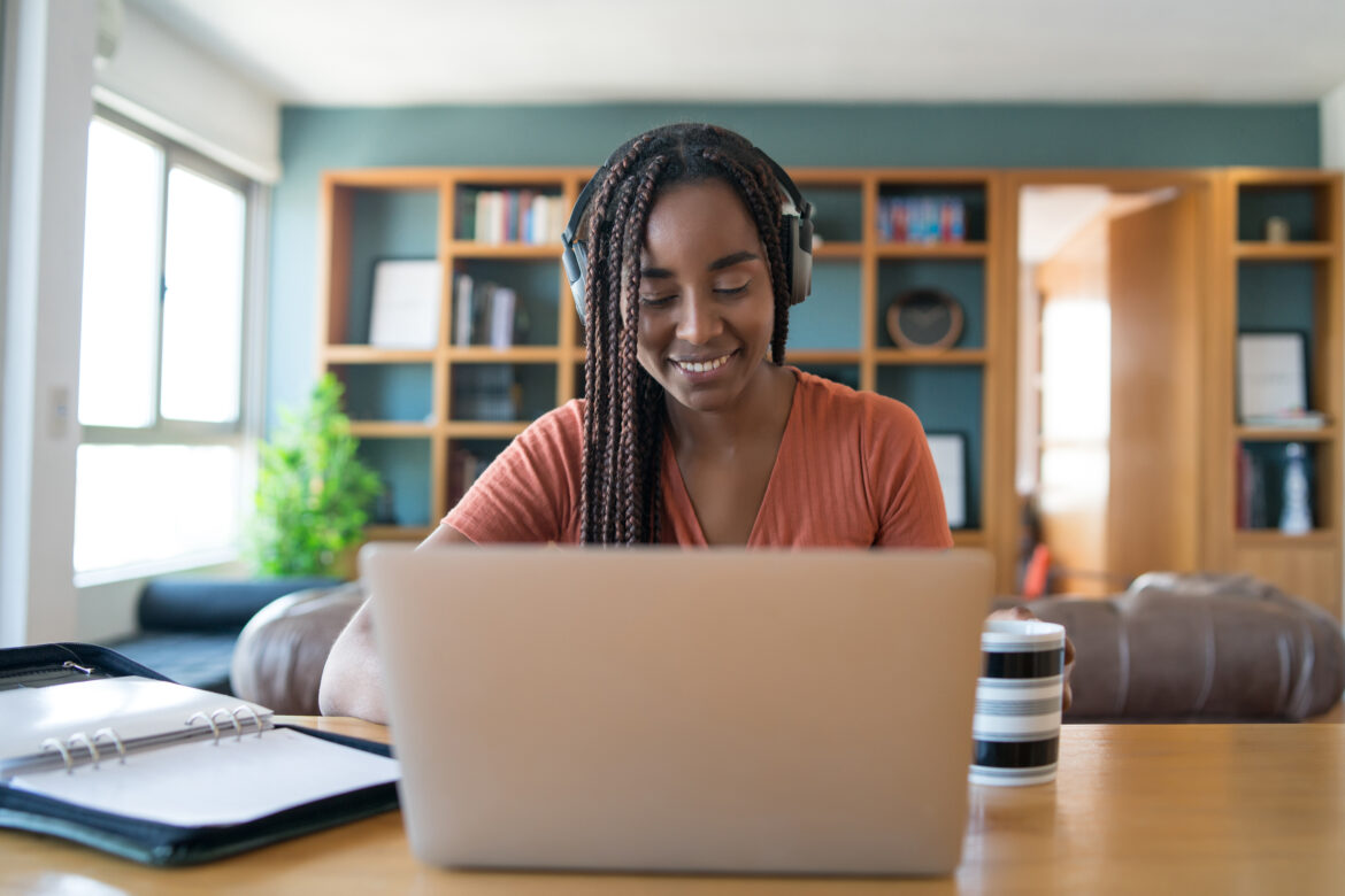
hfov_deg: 54.4
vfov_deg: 37.9
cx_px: 672
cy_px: 448
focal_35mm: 35
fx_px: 1308
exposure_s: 1/200
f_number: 2.2
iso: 400
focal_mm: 35
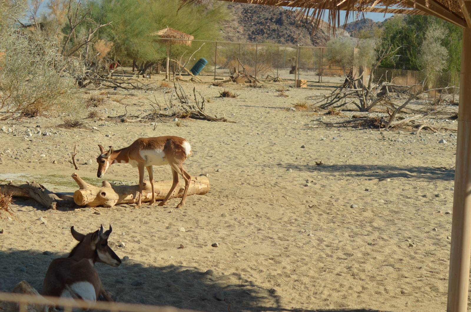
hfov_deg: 19.5
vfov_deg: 13.0
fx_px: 1371
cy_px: 156
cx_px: 236
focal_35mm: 105
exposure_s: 1/800
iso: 200
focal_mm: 70
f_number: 7.1
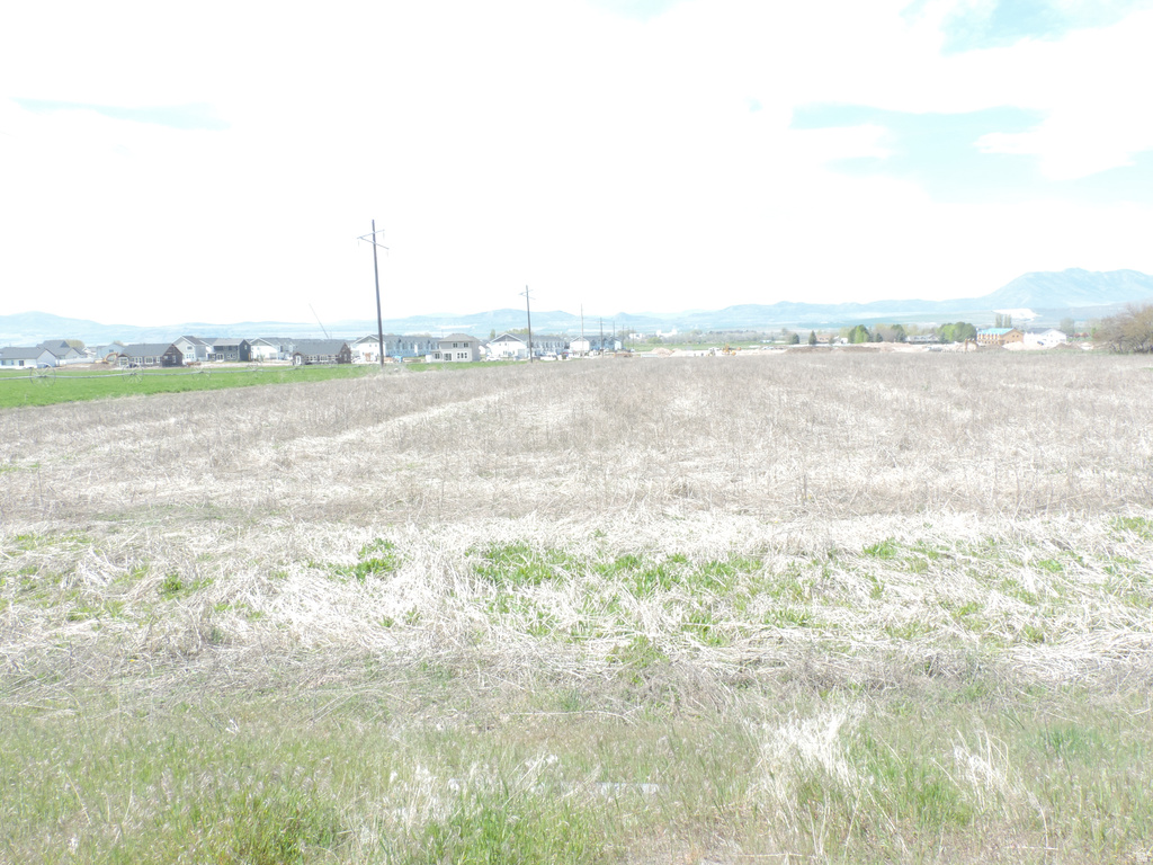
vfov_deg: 42.9
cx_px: 576
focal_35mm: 33
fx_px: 1099
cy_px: 432
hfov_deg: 55.4
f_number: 7.9
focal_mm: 5.8
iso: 80
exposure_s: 1/60
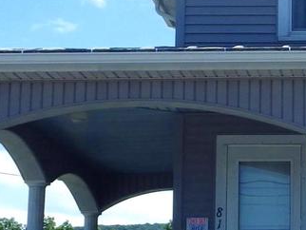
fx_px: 1345
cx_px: 332
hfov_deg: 12.8
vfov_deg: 9.8
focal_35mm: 152
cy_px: 149
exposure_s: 1/800
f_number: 3.4
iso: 100
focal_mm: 6.2
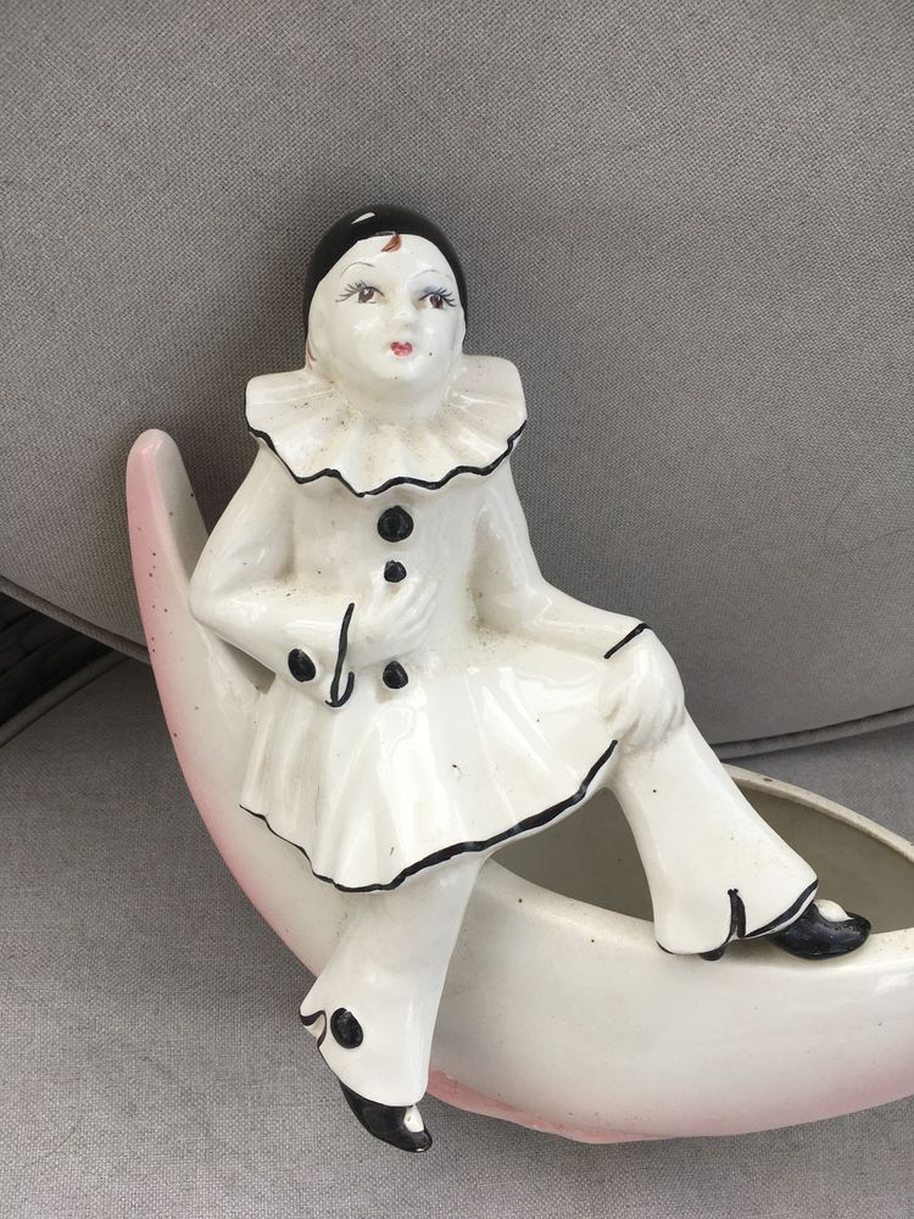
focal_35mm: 29
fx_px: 1021
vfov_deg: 61.7
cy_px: 610
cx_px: 457
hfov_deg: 48.2
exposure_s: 1/356
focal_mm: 4.15
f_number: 2.2
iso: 25
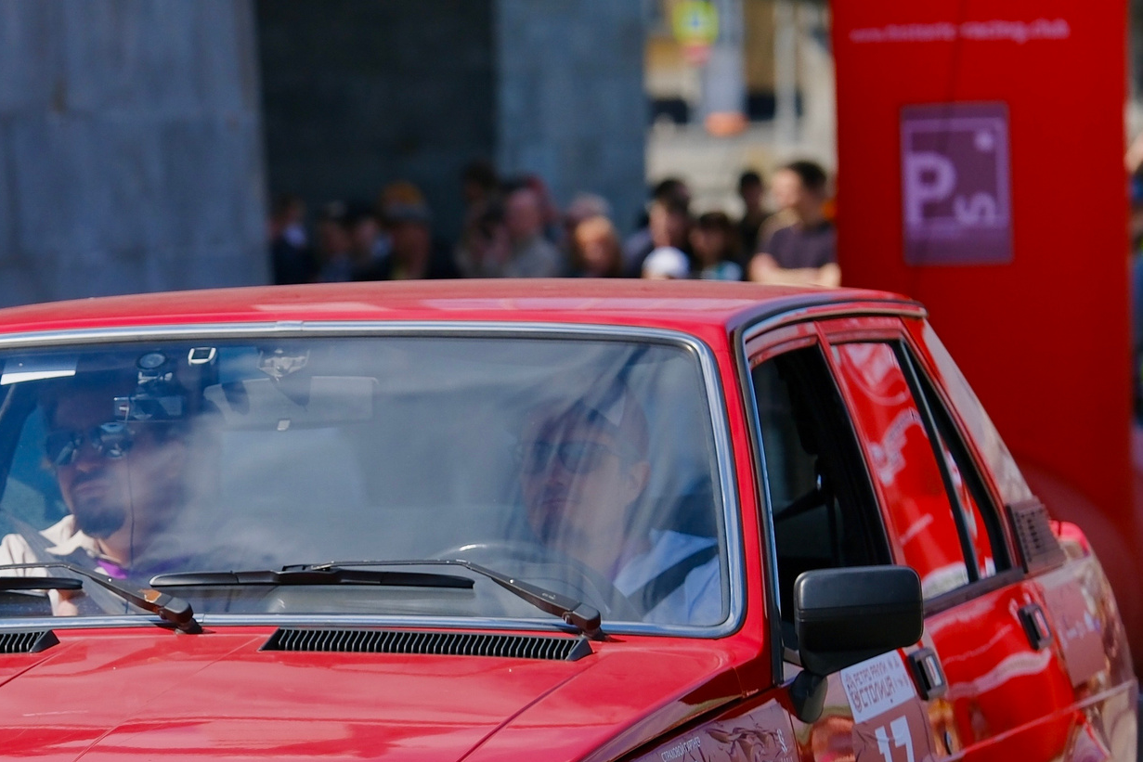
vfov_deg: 5.8
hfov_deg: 8.7
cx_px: 226
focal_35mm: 235
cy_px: 681
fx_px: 7462
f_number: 2.8
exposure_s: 1/4700
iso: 160
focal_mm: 75
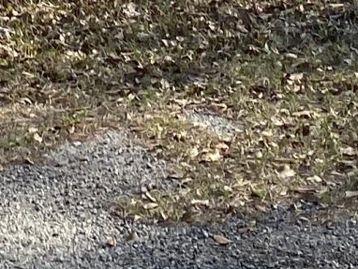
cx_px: -173
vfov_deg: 6.8
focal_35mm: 204
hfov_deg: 9.4
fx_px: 2111
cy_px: -457
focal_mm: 4.25
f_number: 1.8
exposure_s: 1/3040
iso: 32
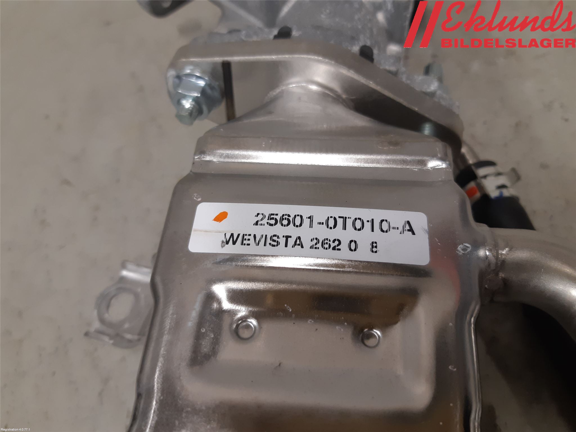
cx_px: 288
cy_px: 216
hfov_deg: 67.3
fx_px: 433
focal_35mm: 26
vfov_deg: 53.1
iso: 100
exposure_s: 1/50
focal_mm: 3.93
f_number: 1.7
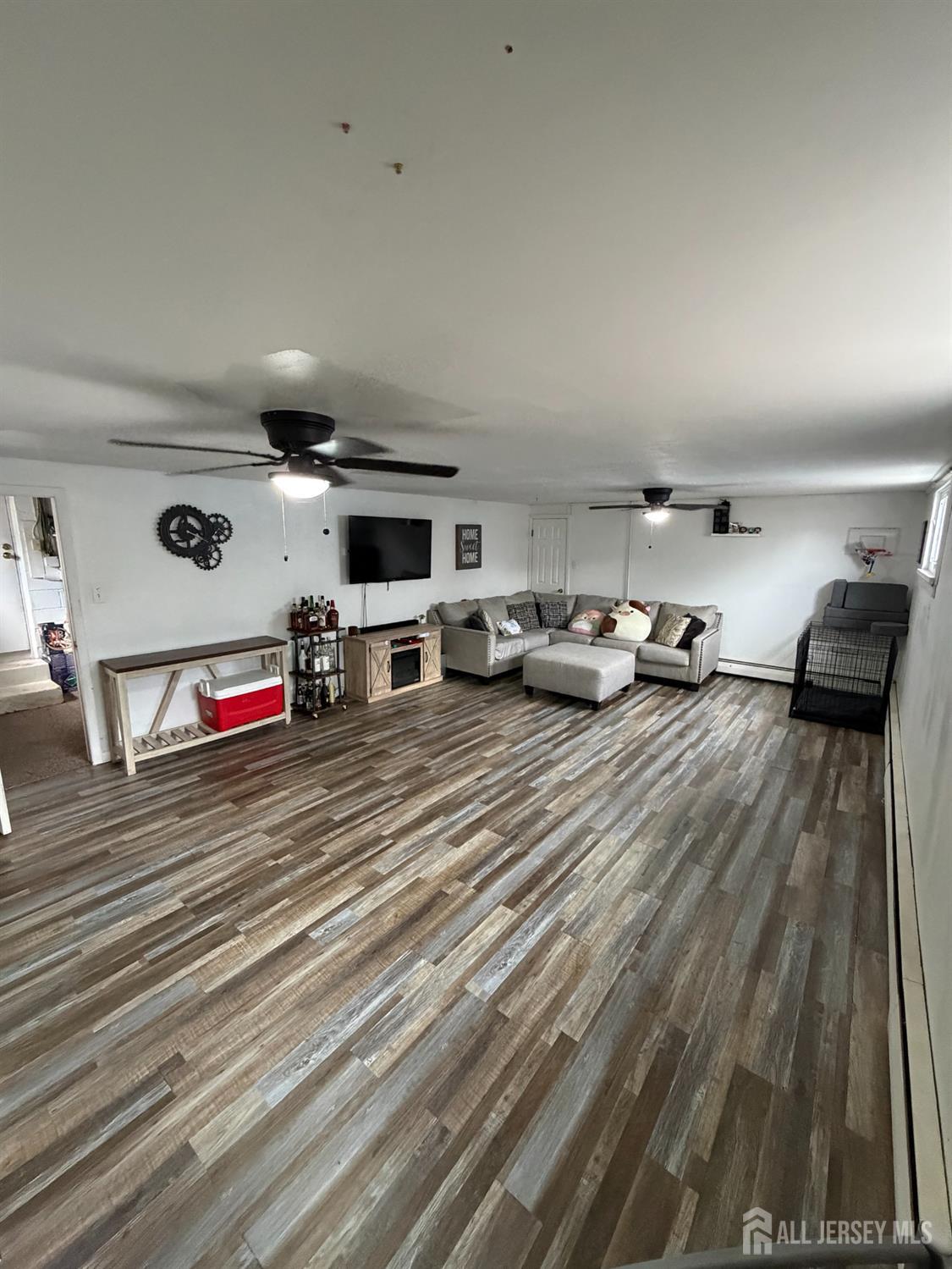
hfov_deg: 85.7
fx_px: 513
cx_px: 476
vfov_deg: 102.0
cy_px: 634
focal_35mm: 14
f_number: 2.2
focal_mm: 2.22
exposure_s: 1/60
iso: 640
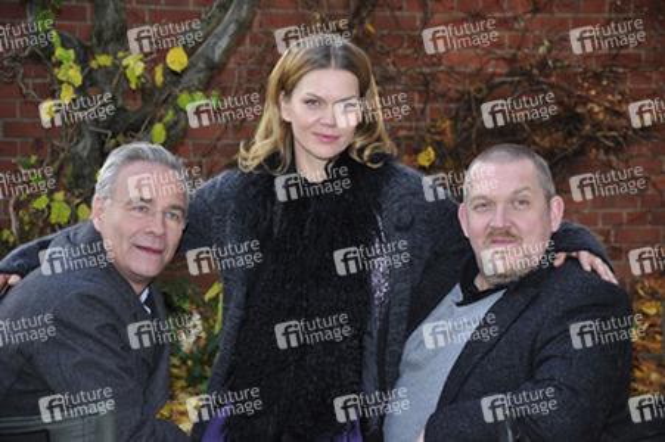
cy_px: 221
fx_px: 2215
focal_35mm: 120
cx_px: 332
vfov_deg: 11.4
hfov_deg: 17.1
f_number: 5.6
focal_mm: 80
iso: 320
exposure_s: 1/160
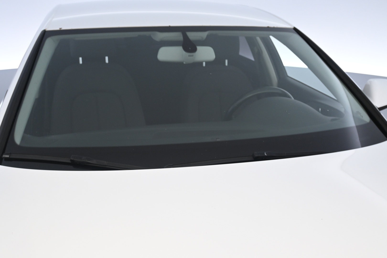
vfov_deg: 33.6
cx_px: 194
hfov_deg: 48.7
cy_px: 129
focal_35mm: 40
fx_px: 427
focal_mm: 26.5
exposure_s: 1/40
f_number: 4.5
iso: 800
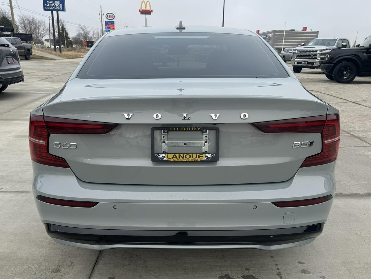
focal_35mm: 24
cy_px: 140
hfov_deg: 71.6
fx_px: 257
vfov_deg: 56.8
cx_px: 186
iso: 80
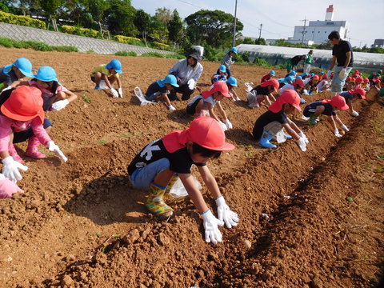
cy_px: 144
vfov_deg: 54.9
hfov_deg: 69.4
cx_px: 192
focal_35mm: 25
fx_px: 277
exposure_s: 1/400
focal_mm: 4.5
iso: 125
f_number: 6.8
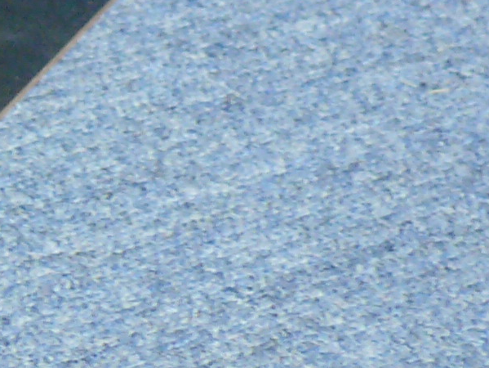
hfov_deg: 8.1
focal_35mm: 213
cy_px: -114
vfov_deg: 6.9
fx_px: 3011
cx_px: -911
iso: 125
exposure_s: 1/30
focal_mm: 7.4
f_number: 2.8
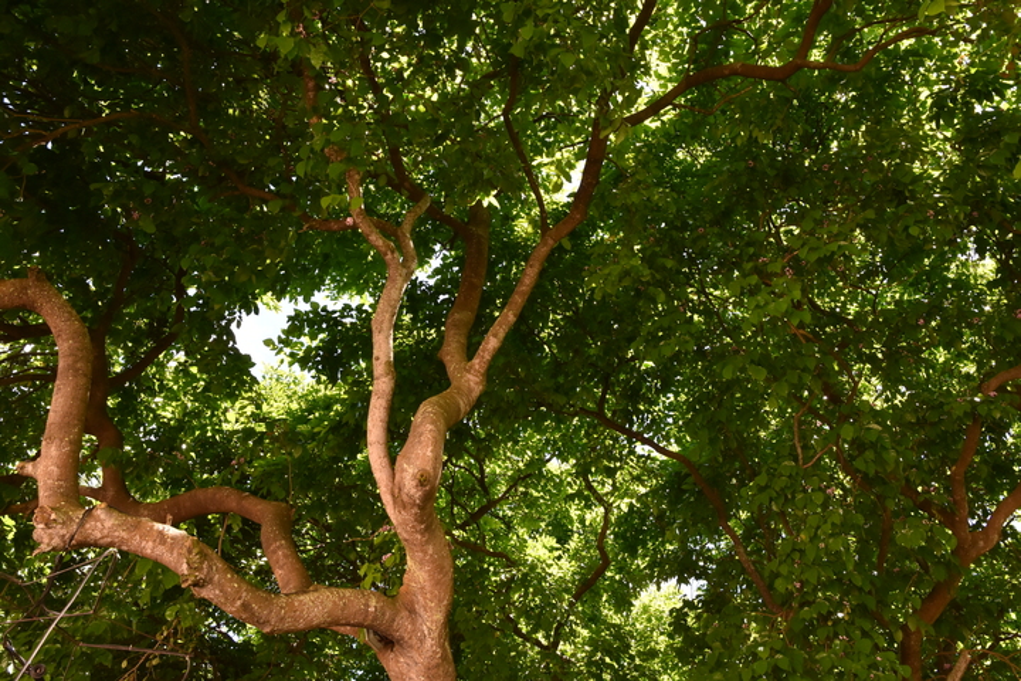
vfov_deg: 43.6
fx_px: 851
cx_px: 510
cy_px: 340
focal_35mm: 30
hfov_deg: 61.9
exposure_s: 1/250
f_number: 8
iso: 800
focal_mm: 20
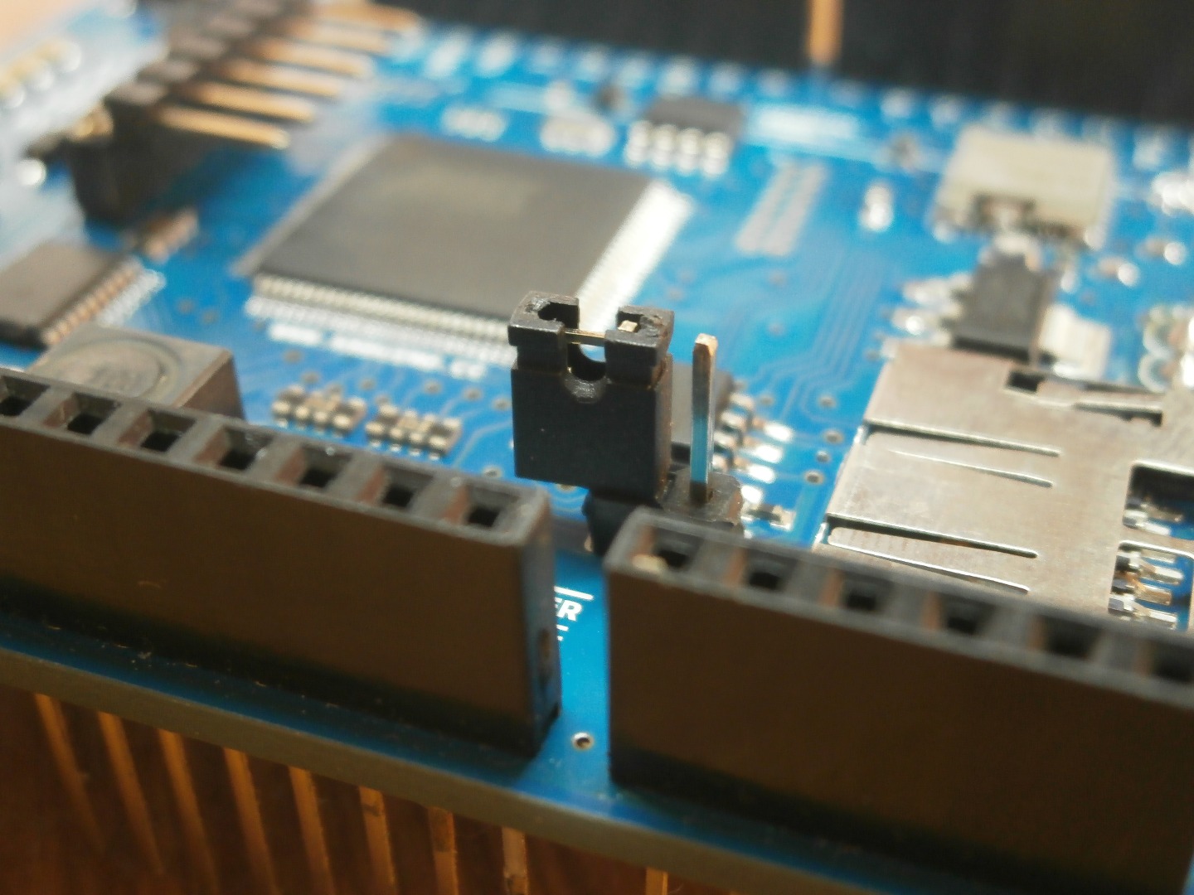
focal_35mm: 47
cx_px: 597
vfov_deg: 30.9
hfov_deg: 40.4
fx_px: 1621
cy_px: 448
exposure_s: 1/2
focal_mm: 8.3
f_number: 3.4
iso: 200
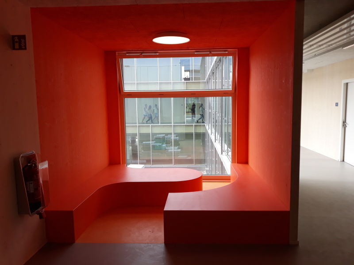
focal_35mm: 27
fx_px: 276
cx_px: 177
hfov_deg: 65.3
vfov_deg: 51.4
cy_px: 132
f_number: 1.7
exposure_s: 1/313
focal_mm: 3.71
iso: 40
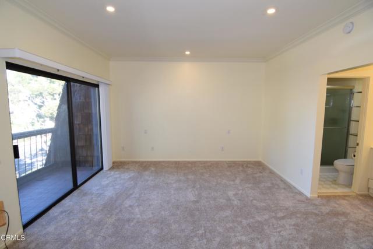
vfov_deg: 72.1
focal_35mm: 16
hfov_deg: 95.0
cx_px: 186
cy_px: 124
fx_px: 171
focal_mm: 11
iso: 800
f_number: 5.6
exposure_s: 1/125
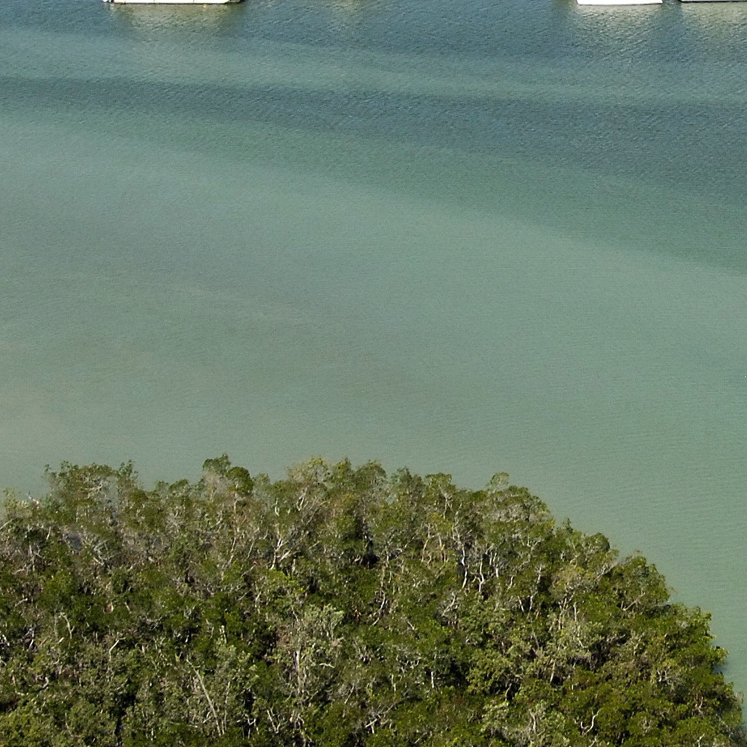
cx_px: 878
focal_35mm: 139
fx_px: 3384
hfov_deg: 12.3
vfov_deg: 12.4
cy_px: -39
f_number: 8
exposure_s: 1/1000
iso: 400
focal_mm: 29
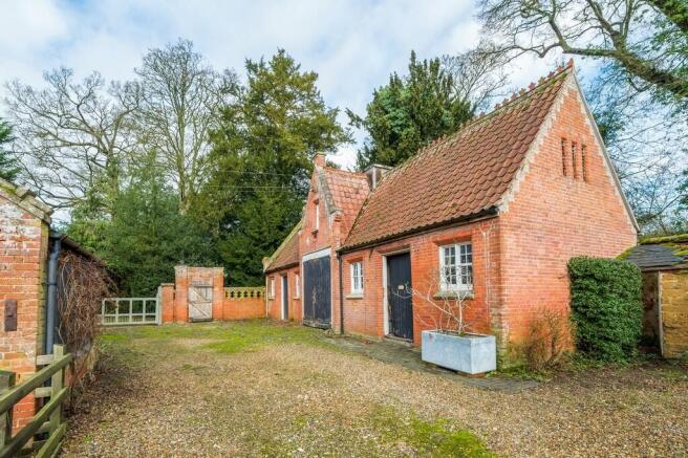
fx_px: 306
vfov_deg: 73.7
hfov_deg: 96.8
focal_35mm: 16
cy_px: 229
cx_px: 344
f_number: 8
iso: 160
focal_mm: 10.6
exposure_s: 1/500
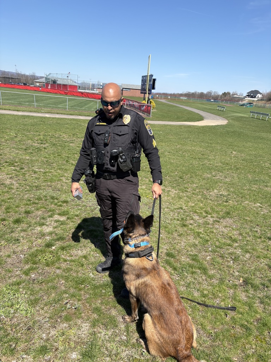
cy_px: 181
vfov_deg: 67.3
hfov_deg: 53.1
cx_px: 136
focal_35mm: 26
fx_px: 271
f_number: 1.6
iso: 50
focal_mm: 5.96
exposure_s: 1/2451
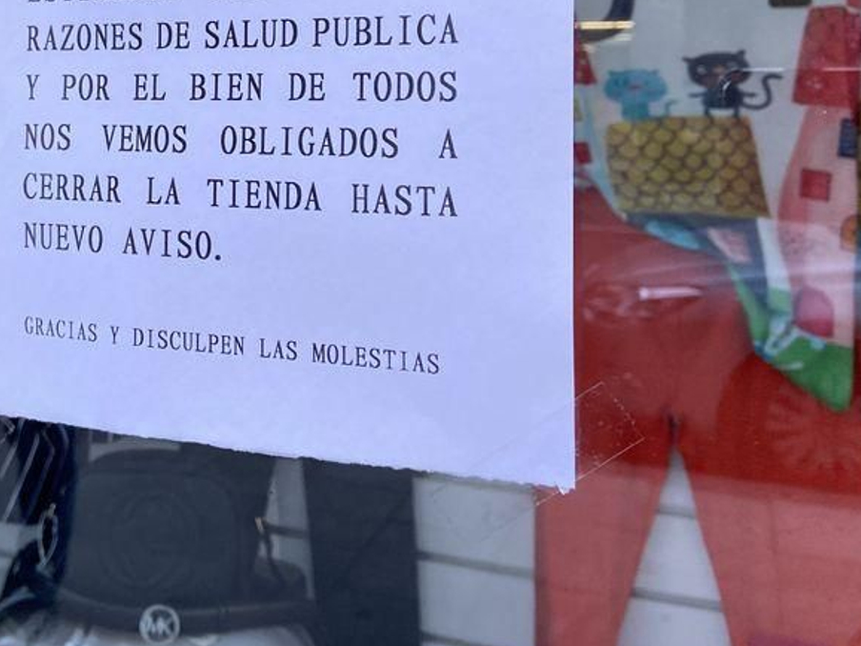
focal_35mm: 46
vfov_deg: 30.6
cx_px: 231
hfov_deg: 40.3
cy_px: 112
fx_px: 1144
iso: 80
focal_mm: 4.25
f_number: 1.8
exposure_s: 1/121
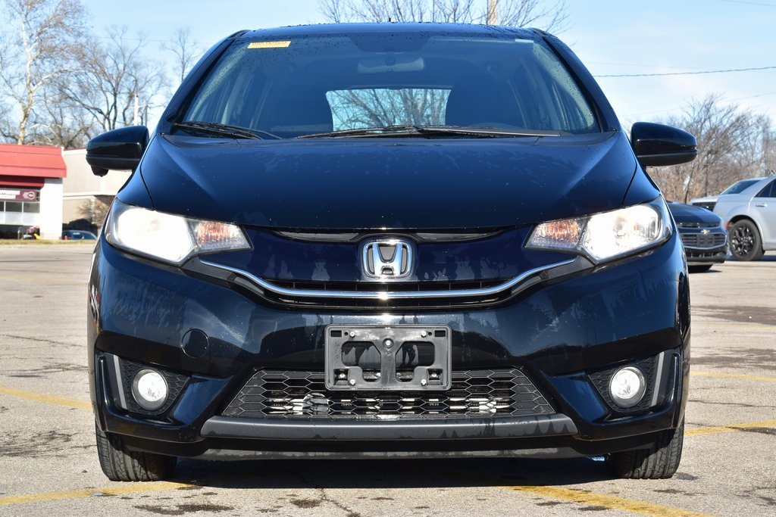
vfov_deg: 16.6
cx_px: 388
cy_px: 258
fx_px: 1778
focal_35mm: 82
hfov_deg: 24.6
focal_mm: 55
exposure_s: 1/250
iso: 400
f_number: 10
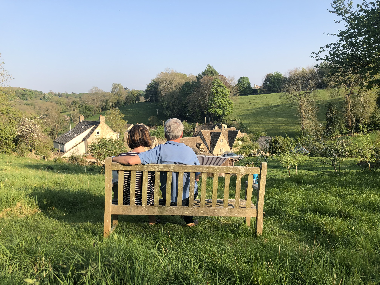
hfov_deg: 63.4
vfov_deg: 49.7
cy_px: 142
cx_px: 190
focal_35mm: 28
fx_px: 307
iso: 20
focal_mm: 4
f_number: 1.8
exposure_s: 1/941
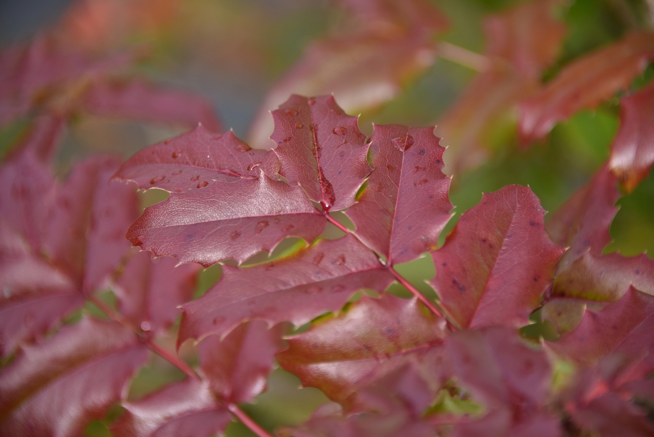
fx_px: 4179
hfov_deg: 8.9
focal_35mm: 230
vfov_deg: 6.0
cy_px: 218
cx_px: 327
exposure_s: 1/500
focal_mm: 230
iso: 400
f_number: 5.6
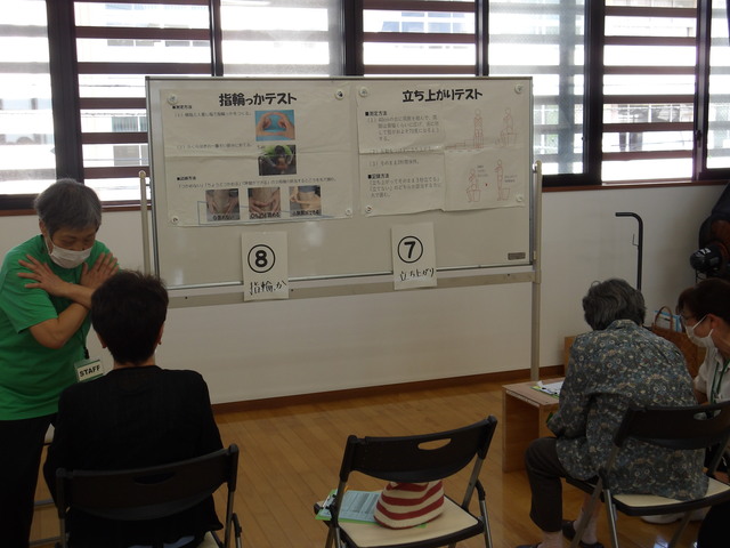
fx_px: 886
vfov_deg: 34.3
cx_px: 365
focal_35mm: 42
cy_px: 274
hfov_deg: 44.8
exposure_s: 1/74
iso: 100
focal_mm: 7.6
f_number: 3.7
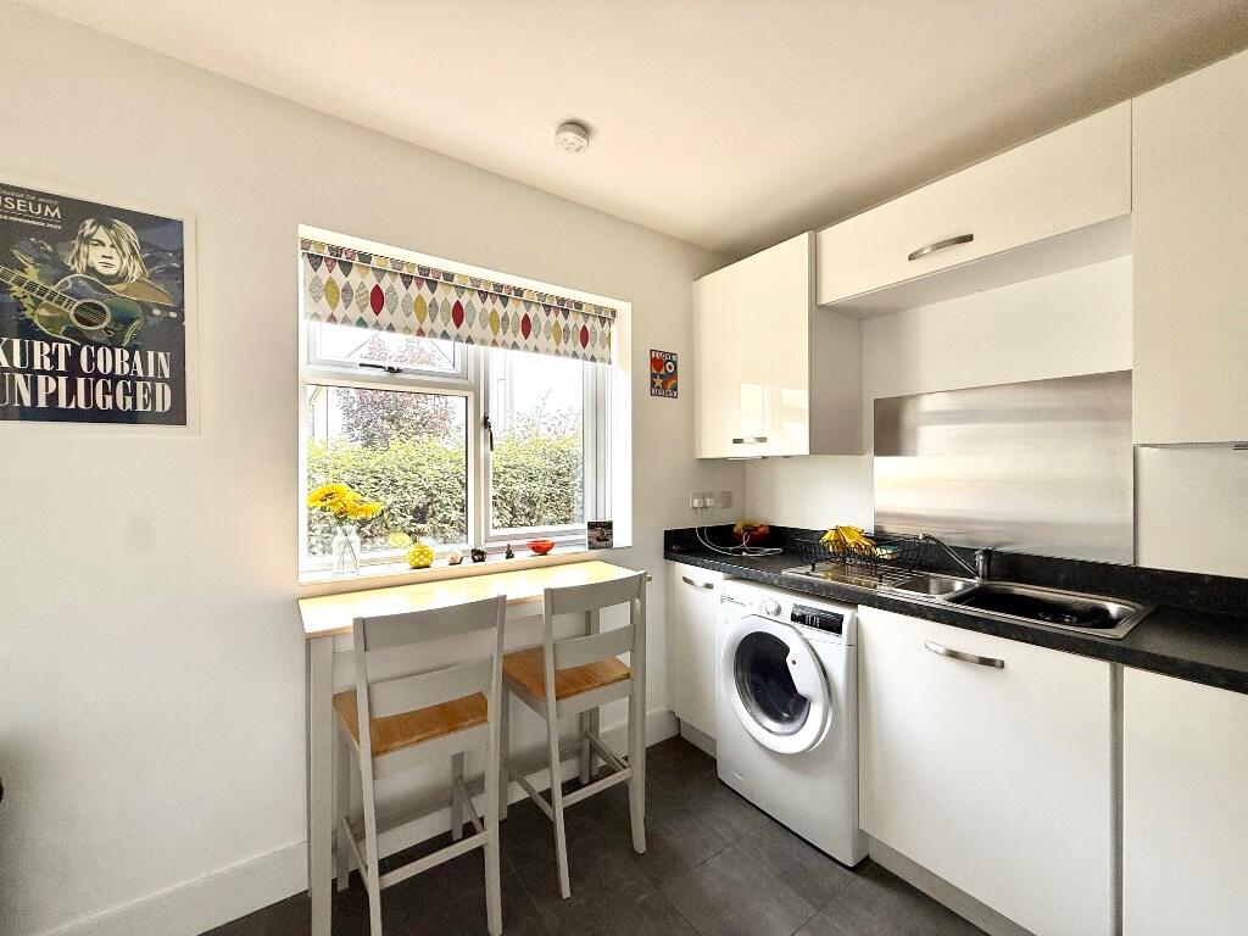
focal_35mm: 14
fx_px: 505
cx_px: 624
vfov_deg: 85.7
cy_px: 468
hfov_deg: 102.1
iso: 64
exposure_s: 1/101
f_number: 2.2
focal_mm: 2.22
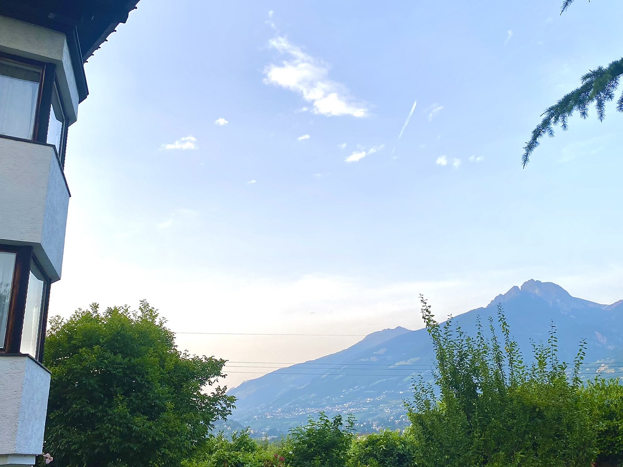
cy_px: 214
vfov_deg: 44.1
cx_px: 331
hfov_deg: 56.8
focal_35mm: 32
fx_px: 576
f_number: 1.8
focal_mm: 4.25
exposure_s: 1/462
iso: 32
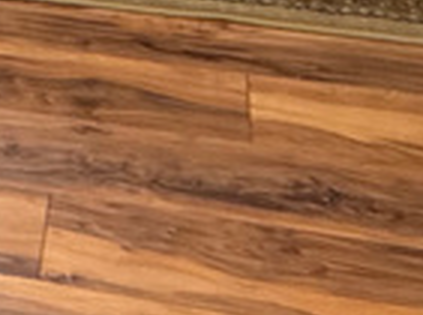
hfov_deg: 18.2
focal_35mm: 102
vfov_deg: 10.5
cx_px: -96
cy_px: -615
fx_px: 1243
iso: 320
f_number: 2.2
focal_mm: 2.22
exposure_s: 1/60
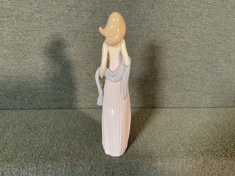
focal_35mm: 29
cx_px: 118
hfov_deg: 61.7
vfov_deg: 48.2
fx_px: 197
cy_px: 88
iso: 125
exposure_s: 1/60
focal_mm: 3
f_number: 1.8
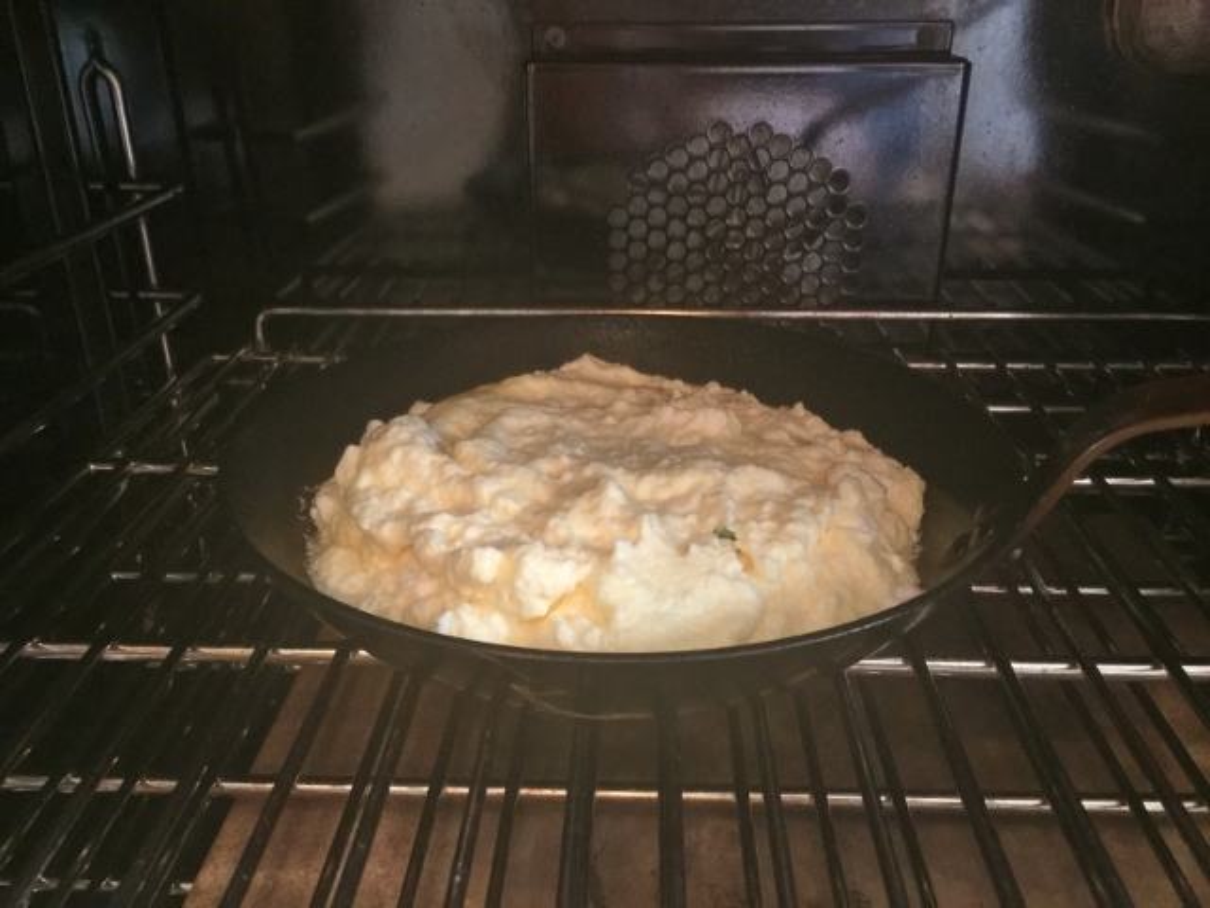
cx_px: 605
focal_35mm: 29
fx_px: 1014
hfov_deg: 61.7
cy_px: 454
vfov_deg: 48.2
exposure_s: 1/10
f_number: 2.2
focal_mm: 4.15
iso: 100
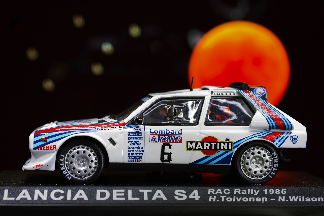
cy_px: 108
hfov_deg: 33.4
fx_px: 540
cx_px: 162
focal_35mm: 60
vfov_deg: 22.6
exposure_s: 30
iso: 50
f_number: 11
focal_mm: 60
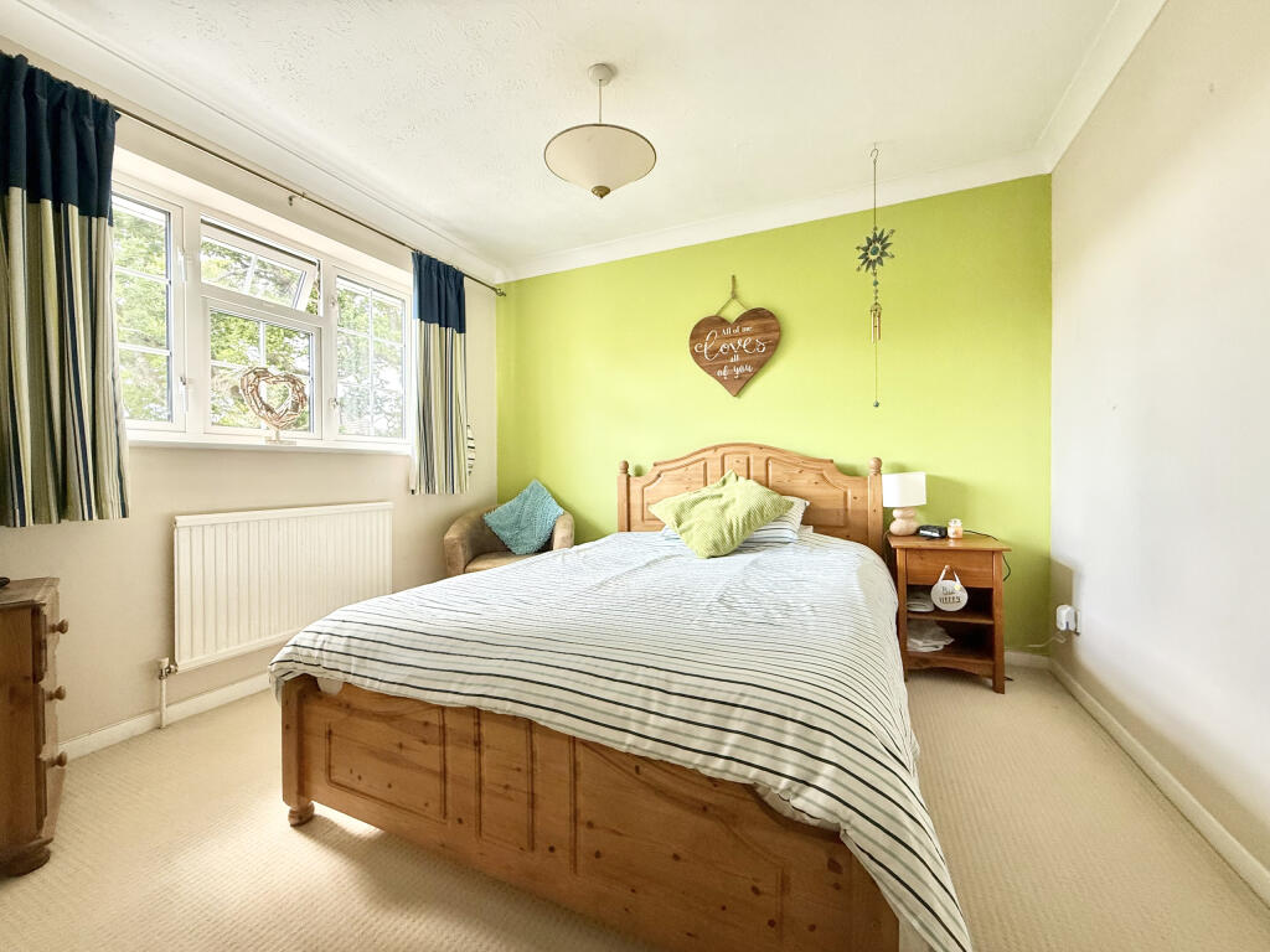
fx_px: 514
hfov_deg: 102.1
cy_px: 476
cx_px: 635
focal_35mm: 14
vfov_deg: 85.7
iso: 160
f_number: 2.2
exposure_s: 1/99
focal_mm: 2.22
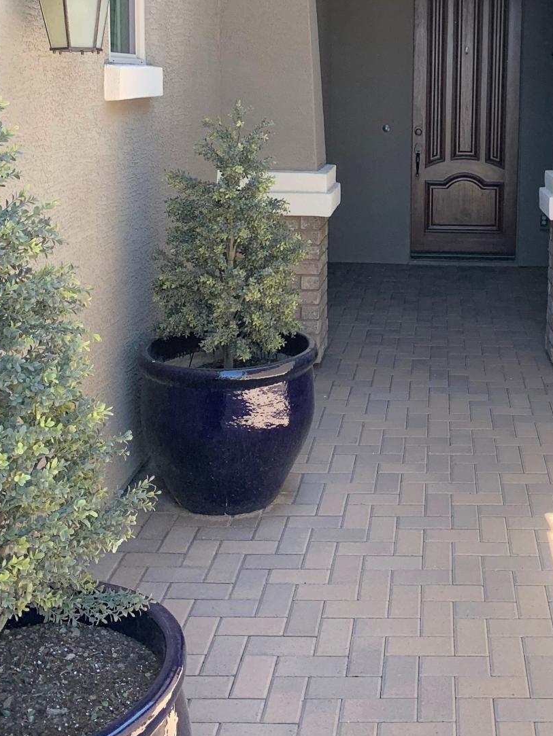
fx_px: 1022
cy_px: 200
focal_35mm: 48
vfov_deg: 38.8
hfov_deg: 29.4
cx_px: 469
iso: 25
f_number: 1.8
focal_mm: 4.25
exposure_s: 1/326
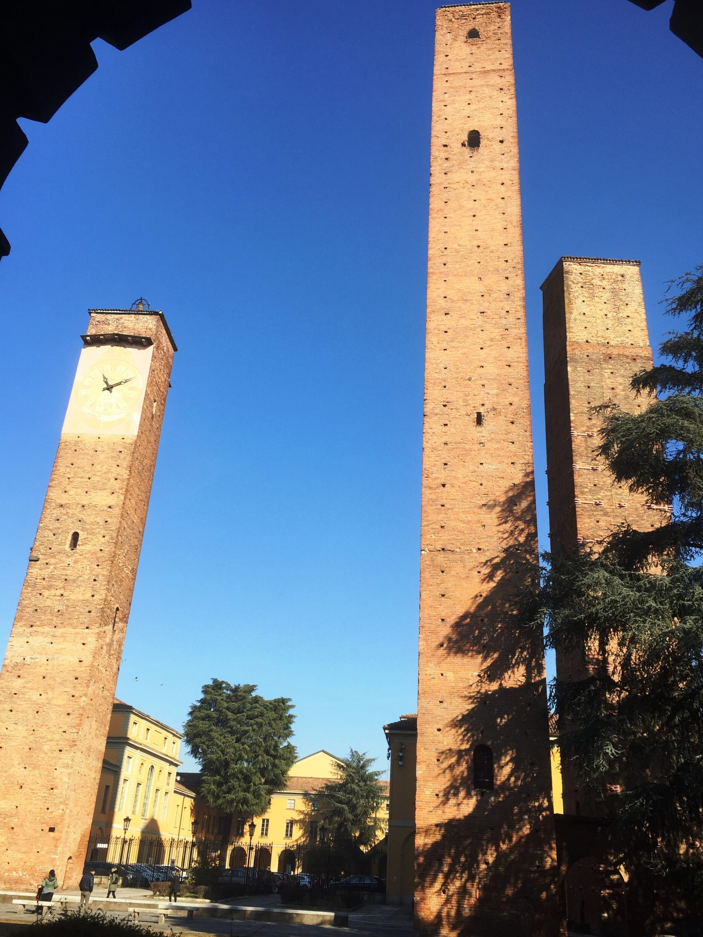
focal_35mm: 30
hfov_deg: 46.8
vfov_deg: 60.0
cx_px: 350
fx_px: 812
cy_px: 477
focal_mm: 4.15
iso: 32
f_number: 2.2
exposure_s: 1/1412
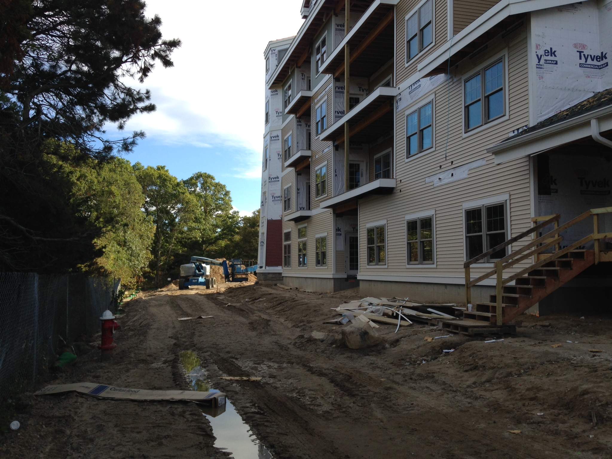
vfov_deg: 42.9
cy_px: 230
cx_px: 306
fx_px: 583
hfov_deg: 55.4
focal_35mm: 33
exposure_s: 1/847
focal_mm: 4.12
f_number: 2.4
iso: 50
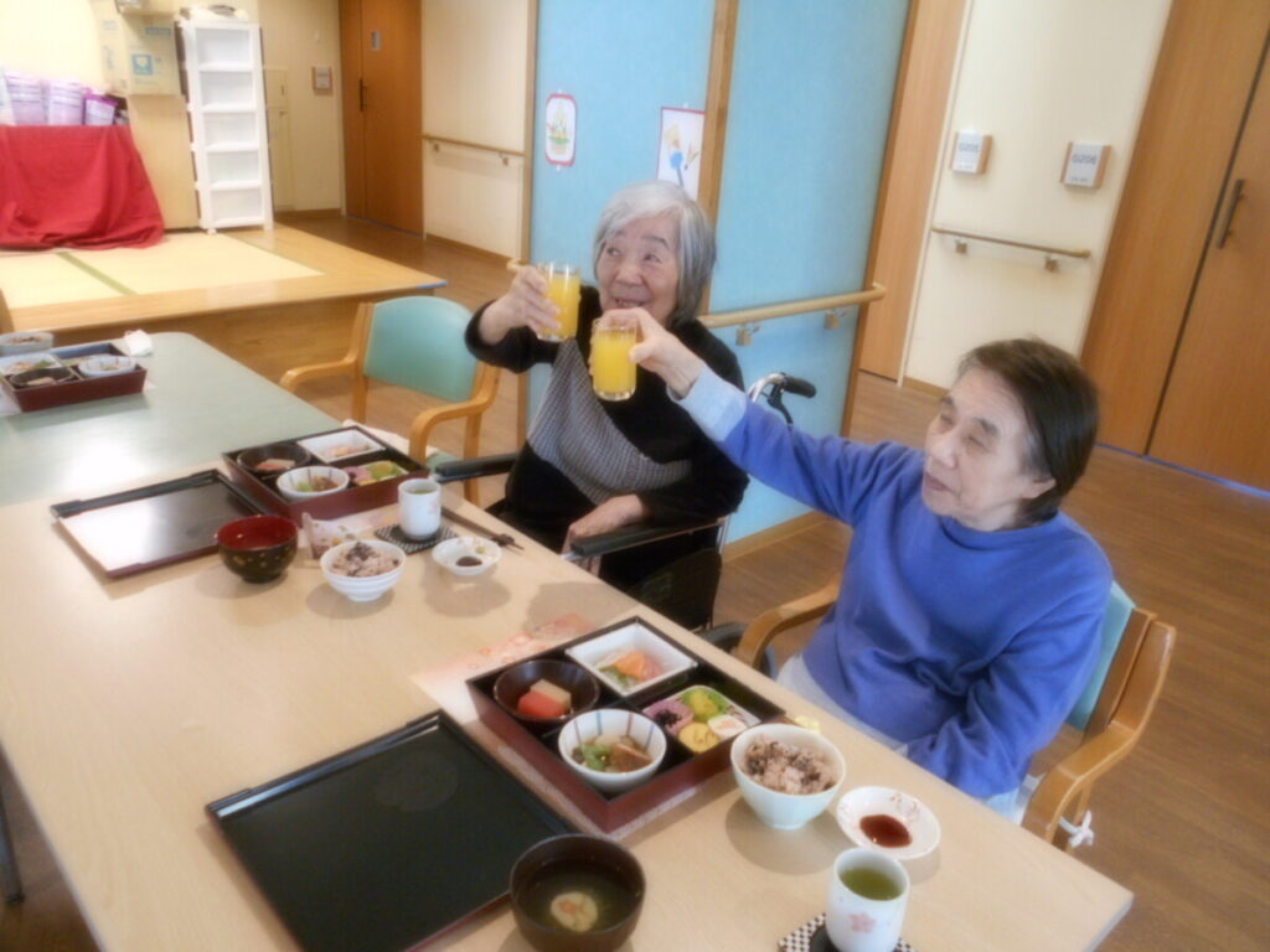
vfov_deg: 53.1
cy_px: 476
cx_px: 635
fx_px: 954
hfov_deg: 67.3
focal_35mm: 26
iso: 360
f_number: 3.2
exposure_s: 1/30
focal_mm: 4.6
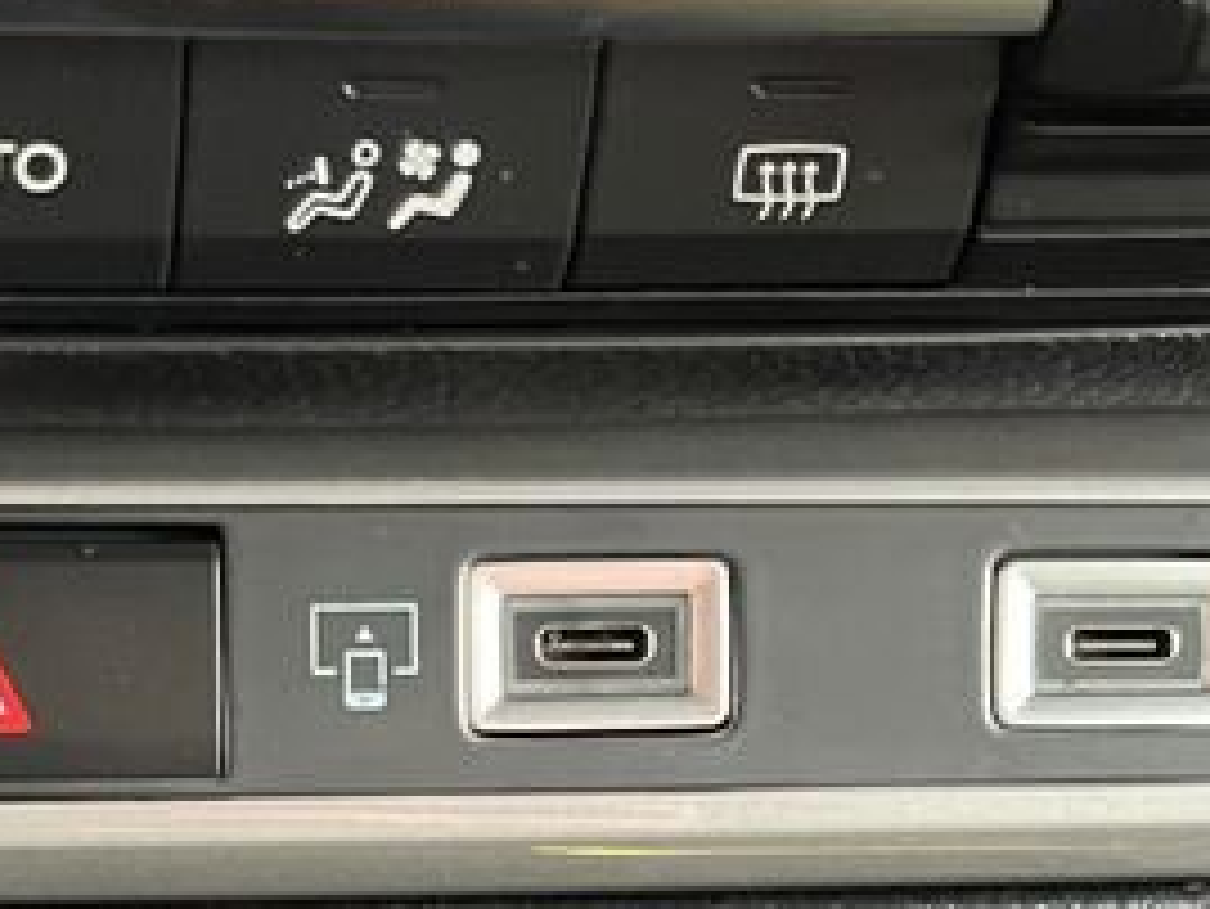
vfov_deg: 13.9
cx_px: 99
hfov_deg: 19.4
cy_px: 1413
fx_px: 3462
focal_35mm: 99
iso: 500
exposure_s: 1/30
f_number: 1.6
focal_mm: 5.1
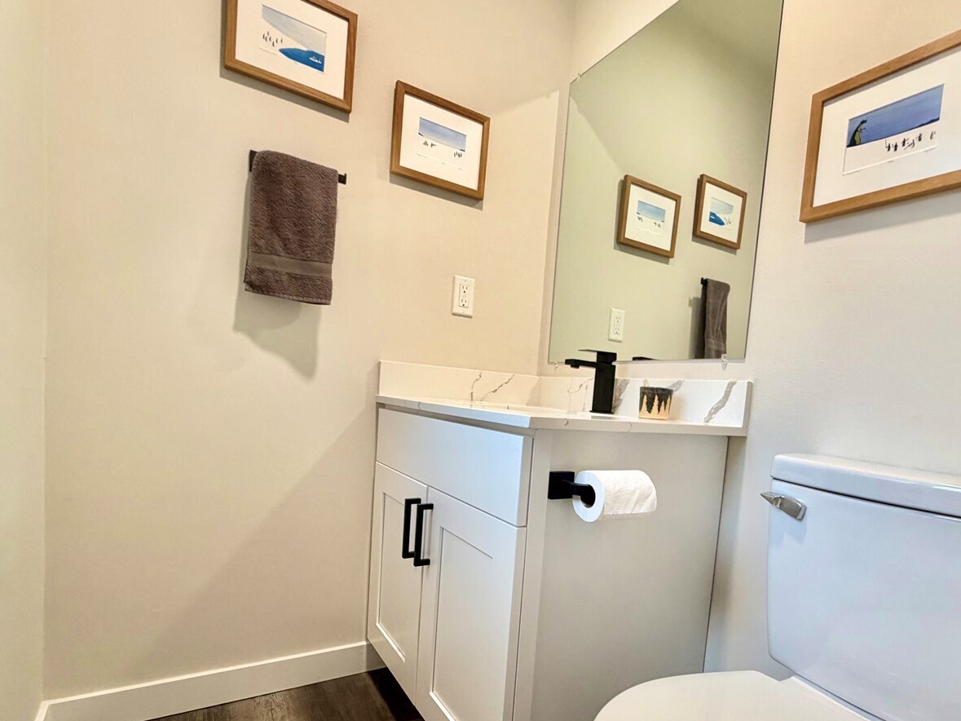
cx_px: 534
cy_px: 437
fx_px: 527
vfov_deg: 67.9
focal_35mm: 19
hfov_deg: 84.4
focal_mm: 2.22
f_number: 2.2
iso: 320
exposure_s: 1/117
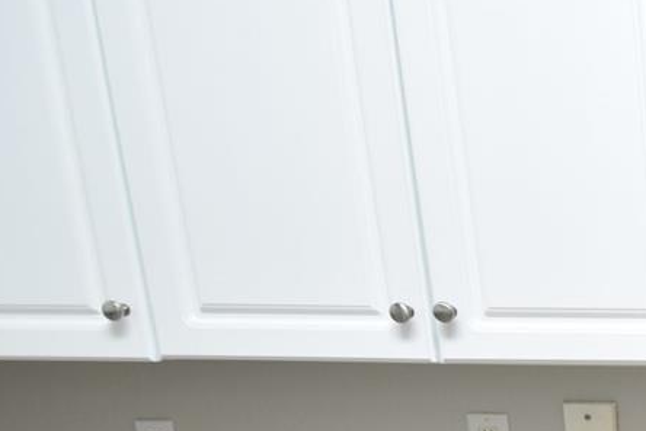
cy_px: 489
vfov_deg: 23.3
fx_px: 969
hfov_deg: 26.0
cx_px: 994
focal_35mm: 54
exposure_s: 1/45
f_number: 3.5
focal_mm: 10
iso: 800
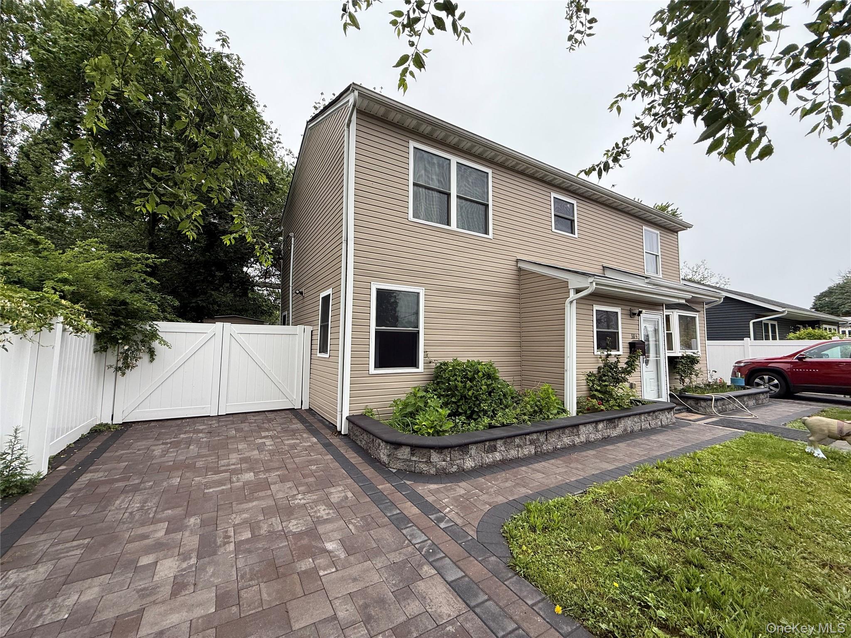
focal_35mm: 14
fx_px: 344
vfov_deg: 85.7
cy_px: 319
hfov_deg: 102.1
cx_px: 426
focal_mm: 2.22
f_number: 2.2
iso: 50
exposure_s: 1/342
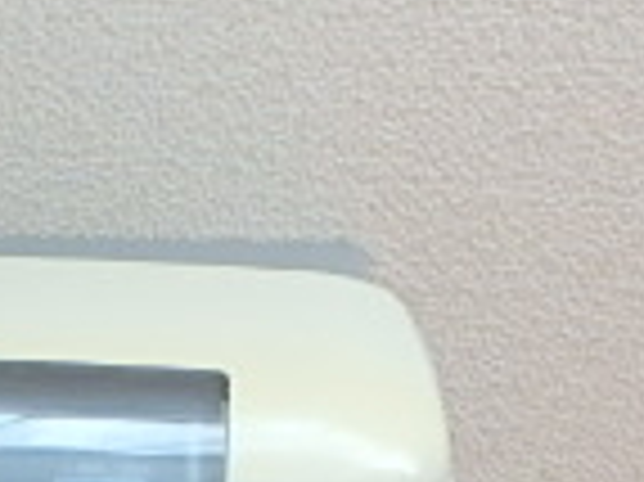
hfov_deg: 20.1
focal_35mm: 94
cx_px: -32
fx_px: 1747
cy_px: 1009
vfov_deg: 13.2
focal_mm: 3.7
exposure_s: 1/50
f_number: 3.5
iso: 200
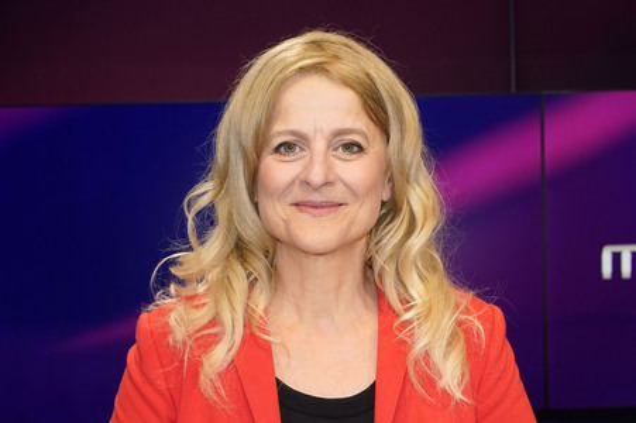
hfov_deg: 42.8
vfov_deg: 29.2
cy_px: 212
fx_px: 812
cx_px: 318
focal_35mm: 46
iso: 2000
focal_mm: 46
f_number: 5.6
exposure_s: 1/160
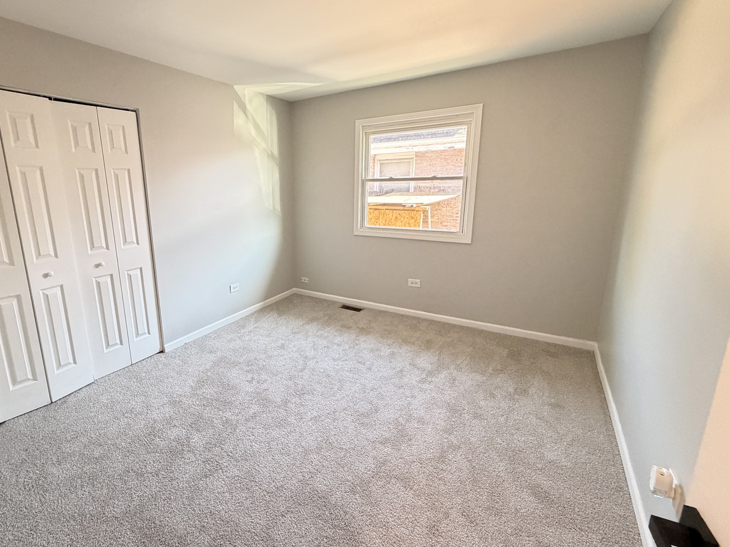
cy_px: 259
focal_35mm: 17
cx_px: 289
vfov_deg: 74.7
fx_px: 358
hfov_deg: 89.8
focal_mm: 2.22
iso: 400
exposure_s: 1/60
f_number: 2.2
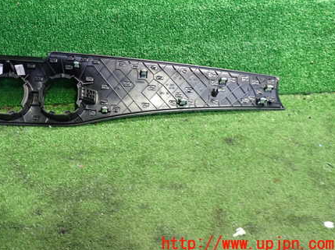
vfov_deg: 33.9
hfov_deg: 44.0
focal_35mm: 42
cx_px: 104
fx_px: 406
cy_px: 79
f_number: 2.3
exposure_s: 1/30
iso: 640
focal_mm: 5.4
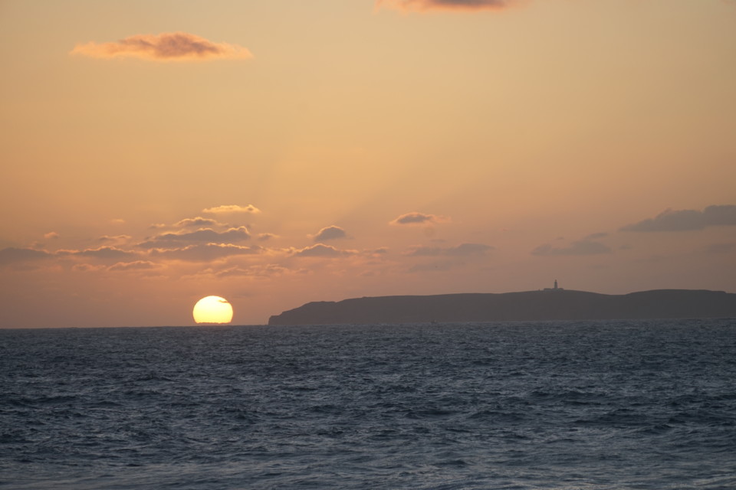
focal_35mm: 212
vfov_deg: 6.5
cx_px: 368
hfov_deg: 9.7
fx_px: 4334
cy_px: 245
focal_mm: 212
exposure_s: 1/250
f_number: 6.3
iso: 250
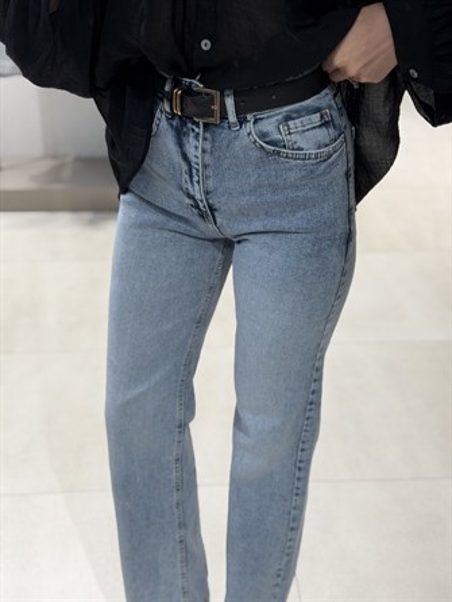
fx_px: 835
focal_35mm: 48
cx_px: 226
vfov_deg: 39.6
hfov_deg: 30.3
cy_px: 301
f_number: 1.78
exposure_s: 1/100
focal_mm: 6.76
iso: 50
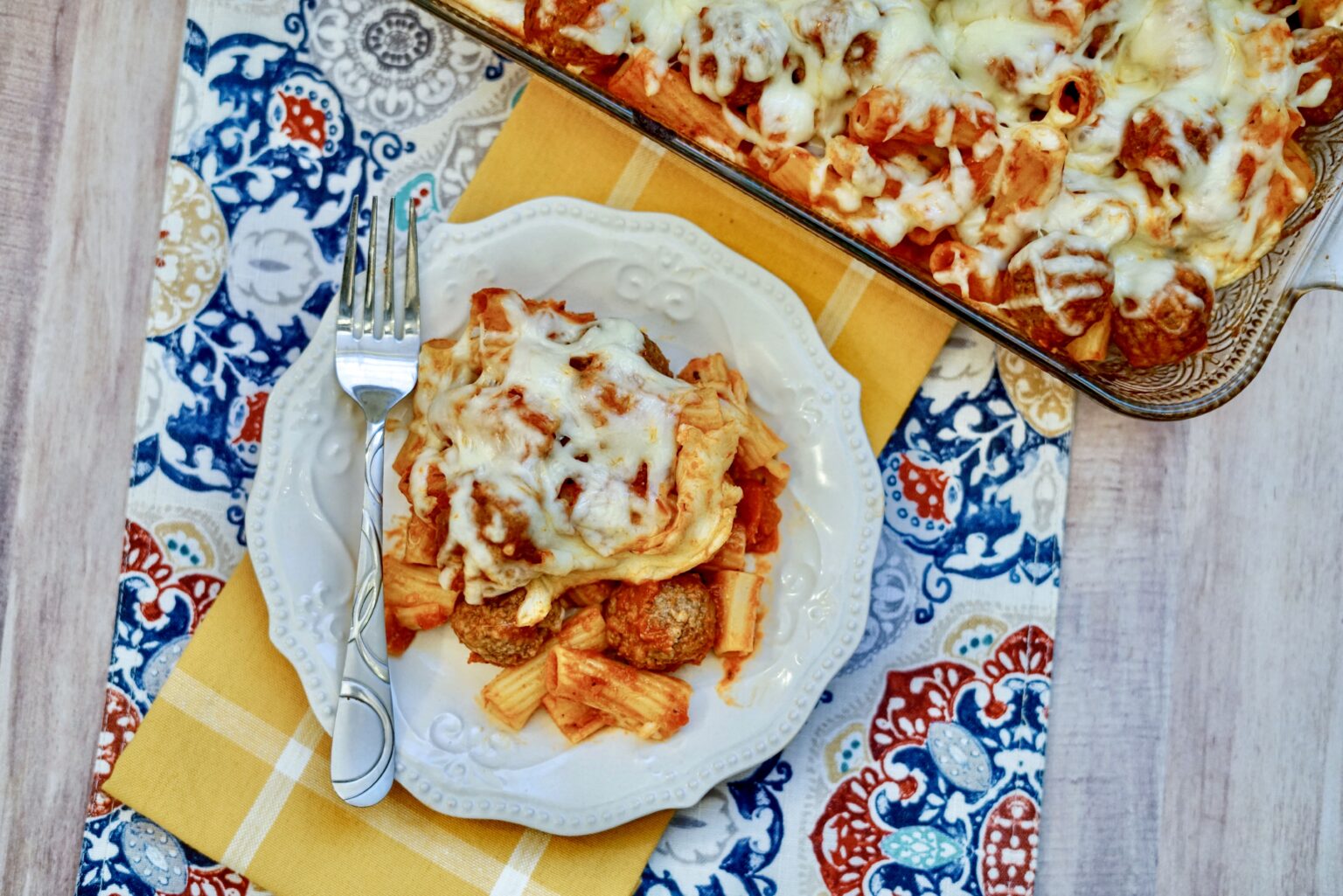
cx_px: 672
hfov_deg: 39.6
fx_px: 1866
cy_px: 448
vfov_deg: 27.0
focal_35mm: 50
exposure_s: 1/160
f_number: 2.5
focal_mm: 50
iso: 1600
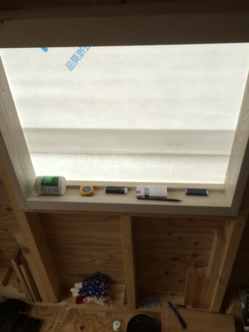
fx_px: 278
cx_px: 124
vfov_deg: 61.7
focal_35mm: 29
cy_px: 166
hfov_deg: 48.2
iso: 40
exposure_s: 1/30
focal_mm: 4.15
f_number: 2.2
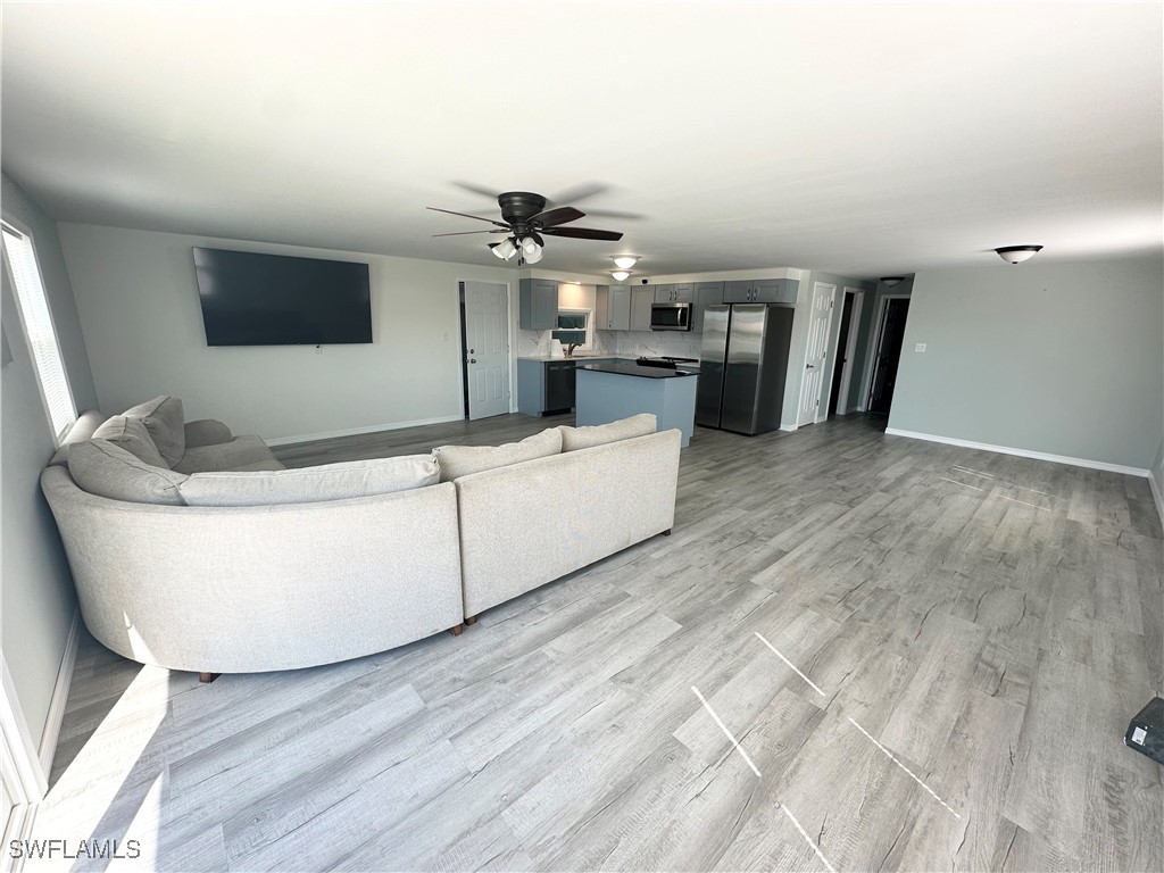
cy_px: 436
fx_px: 471
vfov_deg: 85.7
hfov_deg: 102.1
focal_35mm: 14
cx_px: 582
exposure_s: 1/99
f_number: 2.2
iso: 50
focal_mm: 2.22
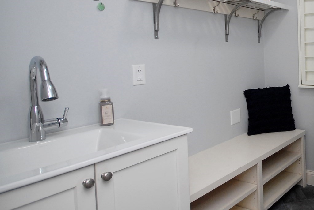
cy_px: 65
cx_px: 304
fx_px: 262
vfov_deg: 42.9
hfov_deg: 51.4
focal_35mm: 30
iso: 400
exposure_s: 1/60
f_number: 4
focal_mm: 10
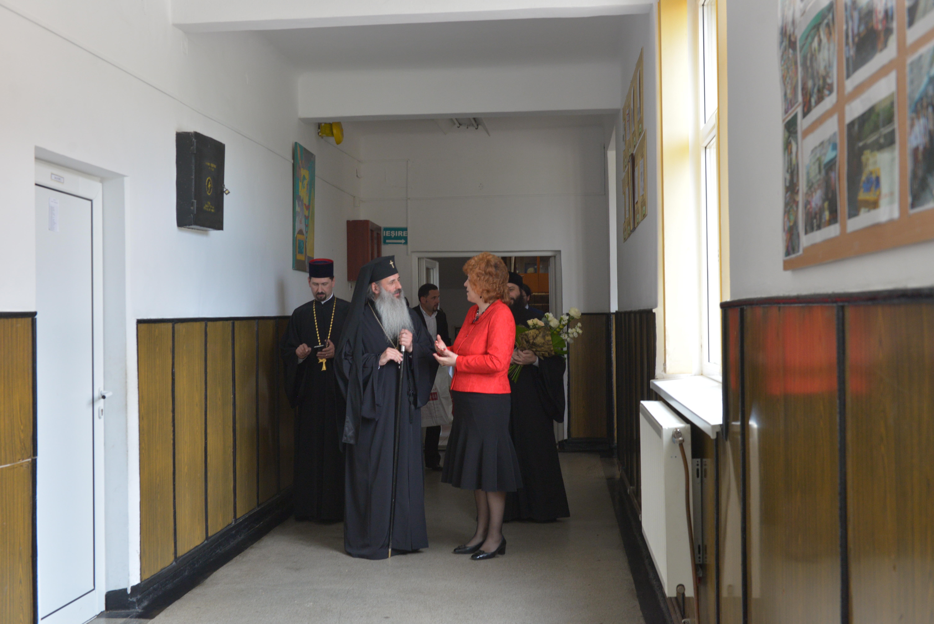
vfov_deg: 30.5
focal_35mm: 44
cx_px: 467
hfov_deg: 44.5
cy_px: 312
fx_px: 1142
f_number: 5
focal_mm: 44
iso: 1000
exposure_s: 1/100
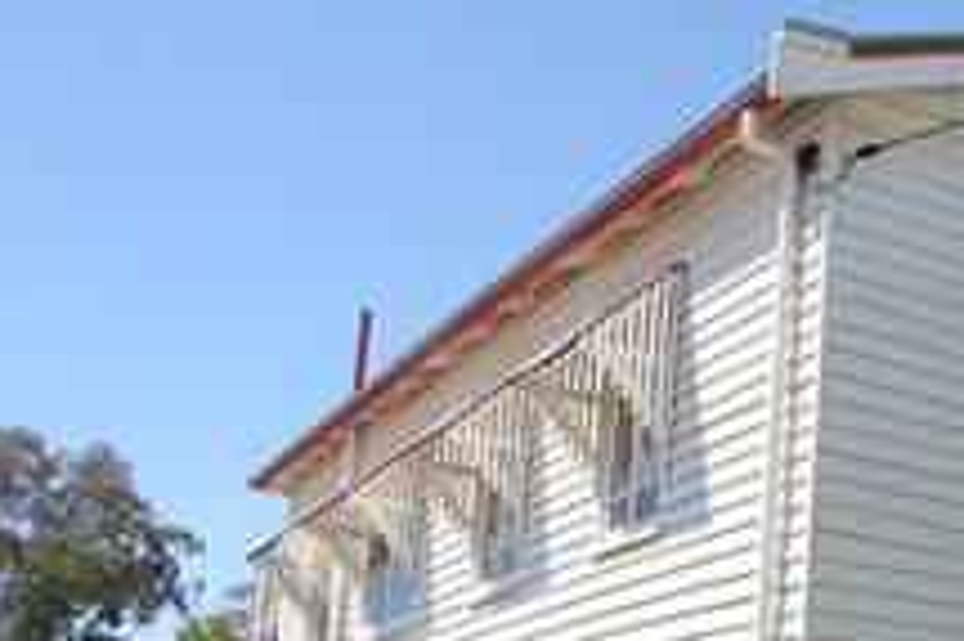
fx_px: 1579
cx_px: 1049
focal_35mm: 59
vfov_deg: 22.2
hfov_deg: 30.5
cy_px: 625
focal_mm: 18
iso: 200
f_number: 6.3
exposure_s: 1/500
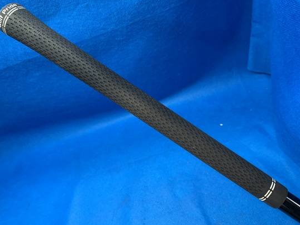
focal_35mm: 31
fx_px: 269
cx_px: 151
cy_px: 103
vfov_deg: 45.4
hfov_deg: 58.3
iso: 125
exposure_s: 1/60
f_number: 1.8
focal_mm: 4.25
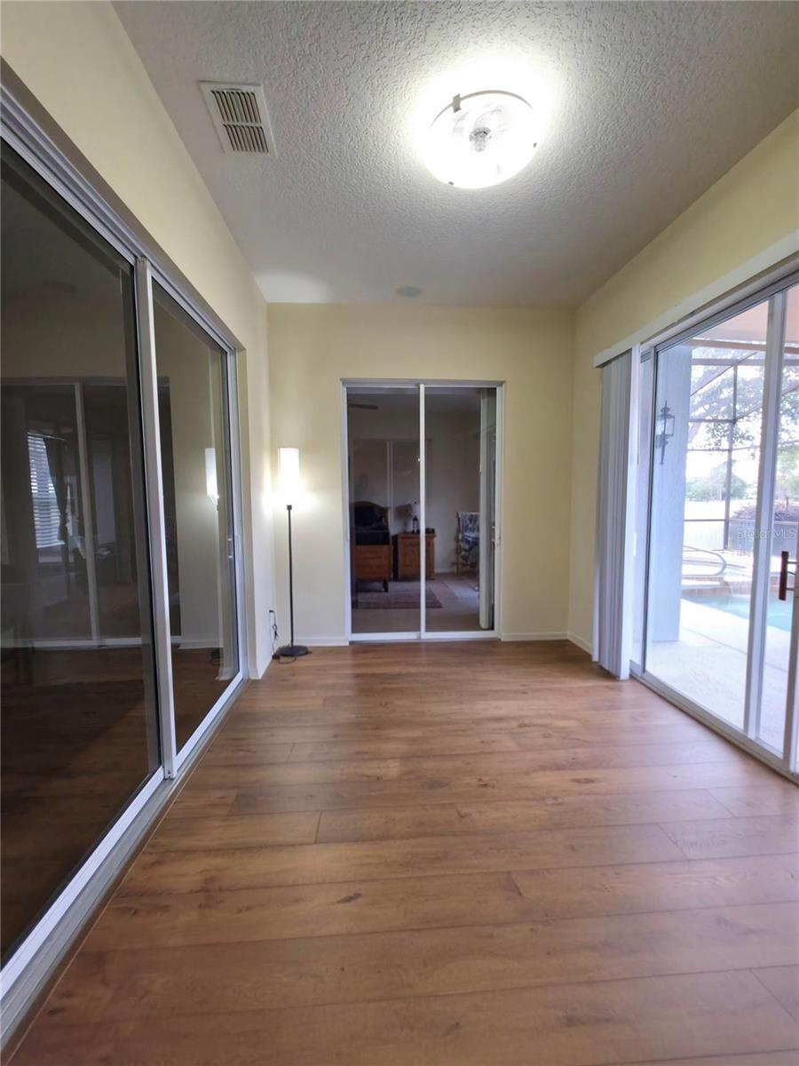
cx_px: 400
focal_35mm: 13
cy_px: 533
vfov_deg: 106.2
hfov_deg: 89.9
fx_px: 400
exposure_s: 1/60.2
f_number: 1.9
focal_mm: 2.2
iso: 100
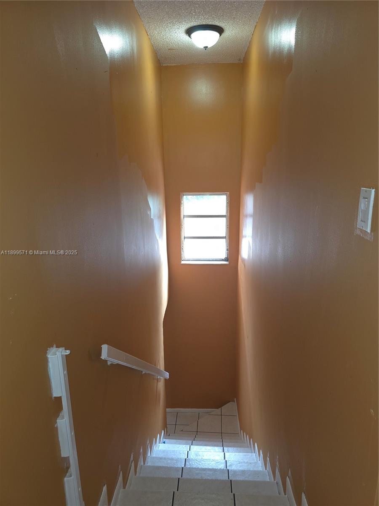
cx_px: 190
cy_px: 253
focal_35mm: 23
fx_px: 336
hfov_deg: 58.9
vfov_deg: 73.9
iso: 250
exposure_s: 1/60
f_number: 1.7
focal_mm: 6.3
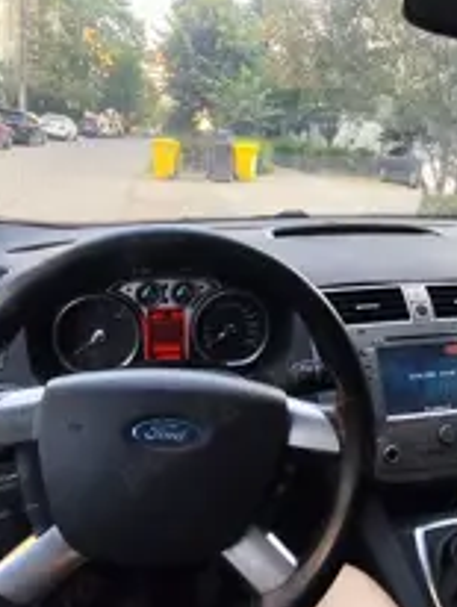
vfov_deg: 57.8
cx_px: 315
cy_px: 240
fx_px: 545
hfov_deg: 44.7
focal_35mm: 31
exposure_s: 1/60
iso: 64
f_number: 2.2
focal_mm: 1.65
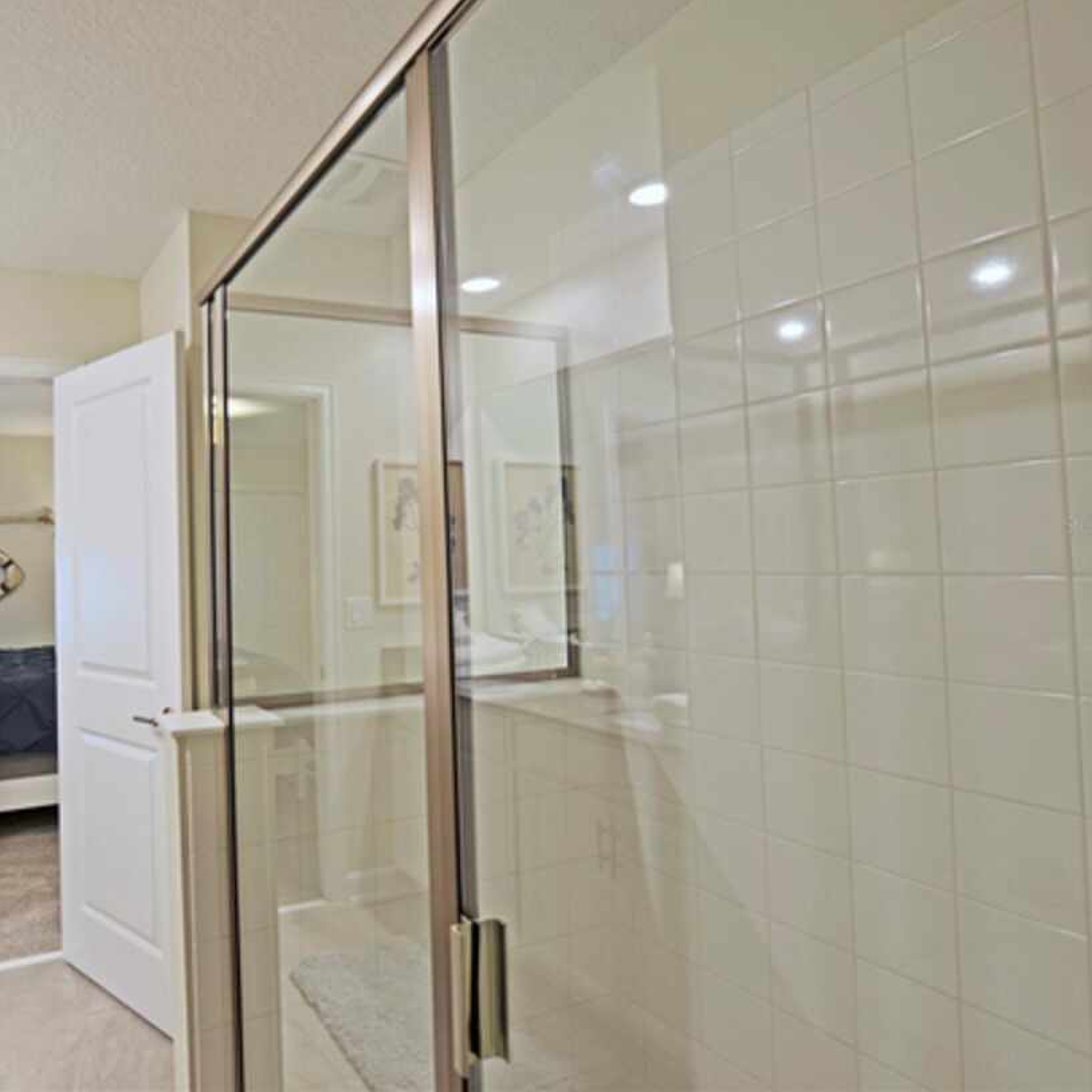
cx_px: 299
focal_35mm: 20
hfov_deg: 70.7
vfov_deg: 74.8
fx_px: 714
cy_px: 525
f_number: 4.5
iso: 125
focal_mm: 10
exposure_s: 1/15
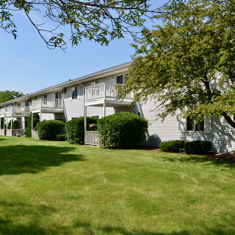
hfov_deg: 45.4
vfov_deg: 46.0
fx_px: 277
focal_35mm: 36
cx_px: 79
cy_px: 119
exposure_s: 1/250
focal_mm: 18
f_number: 6.3
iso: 100
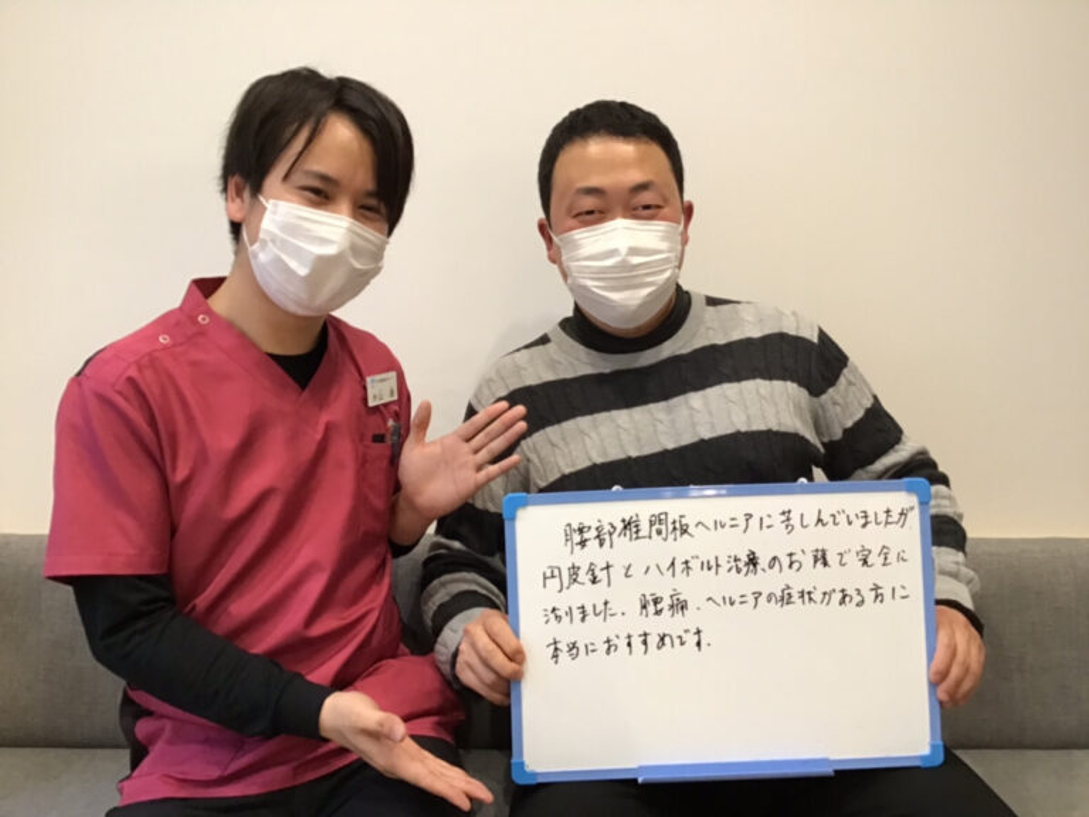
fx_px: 975
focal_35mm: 31
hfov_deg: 58.4
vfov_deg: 45.4
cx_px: 544
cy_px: 408
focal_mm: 3.3
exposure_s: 1/30
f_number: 2.4
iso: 100
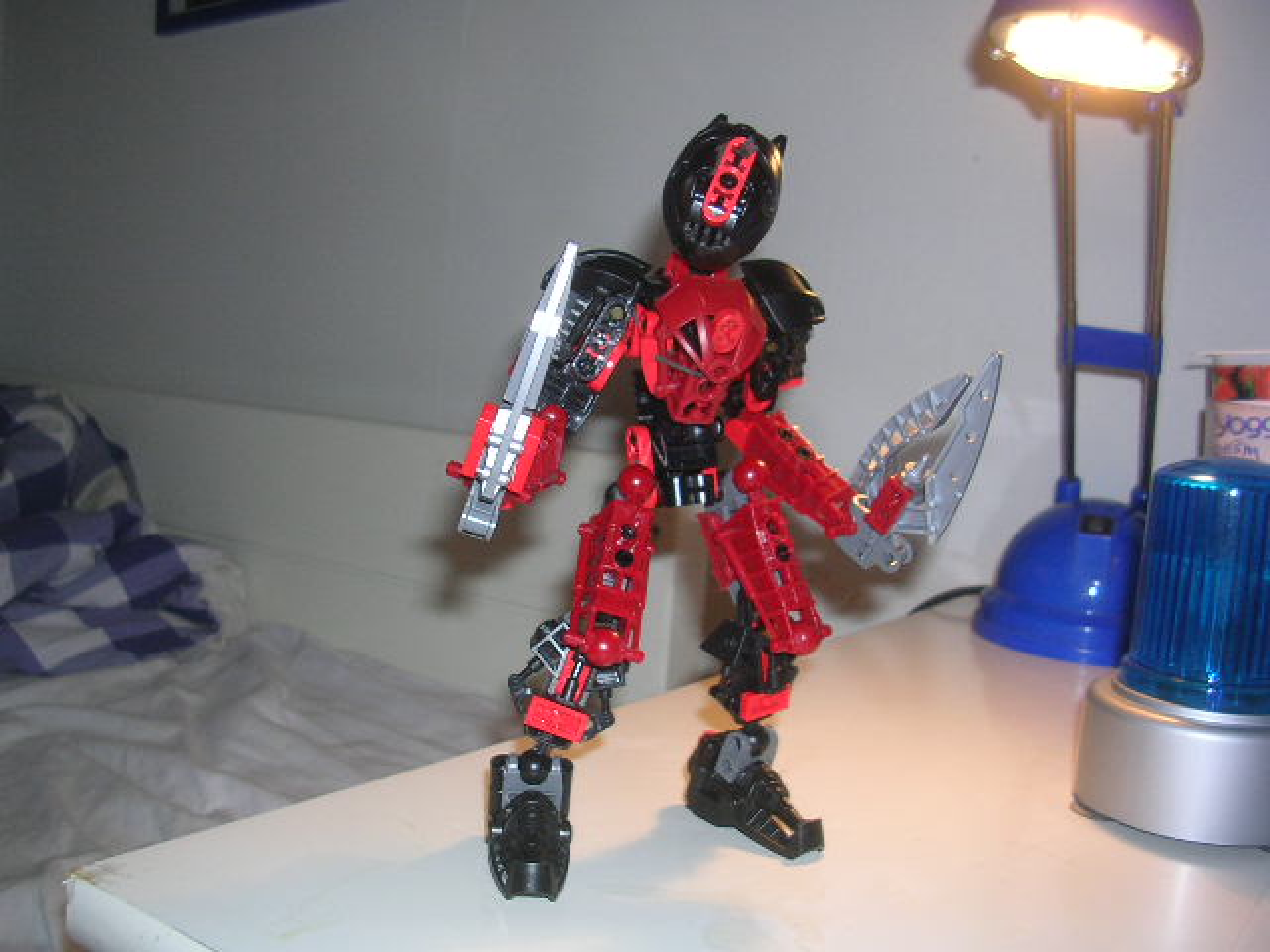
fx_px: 1394
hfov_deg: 49.0
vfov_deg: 37.7
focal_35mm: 38
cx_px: 635
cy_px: 476
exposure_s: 1/60.1
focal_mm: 5.8
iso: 50
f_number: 2.8
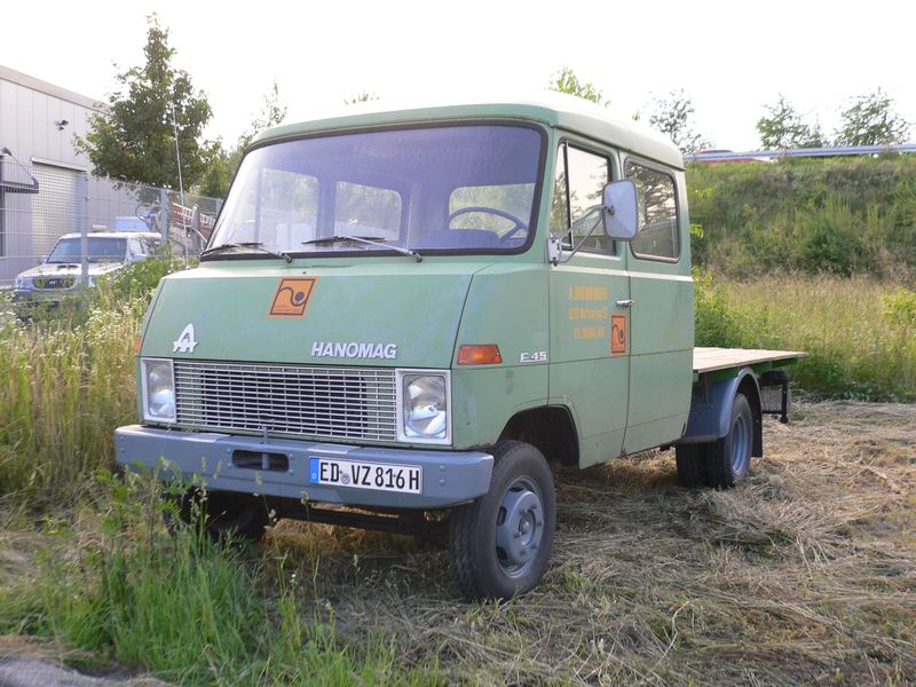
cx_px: 458
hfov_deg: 45.8
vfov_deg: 35.1
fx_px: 1085
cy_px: 344
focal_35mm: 41
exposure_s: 1/80
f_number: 3.1
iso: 100
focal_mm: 6.8
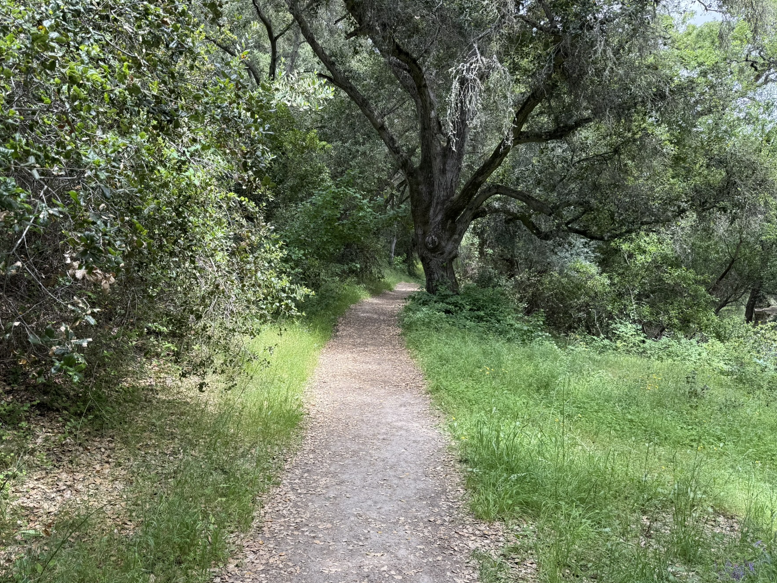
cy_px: 297
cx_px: 338
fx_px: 629
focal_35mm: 28
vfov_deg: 49.8
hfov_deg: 63.2
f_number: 1.78
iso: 80
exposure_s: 1/453
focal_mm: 6.76
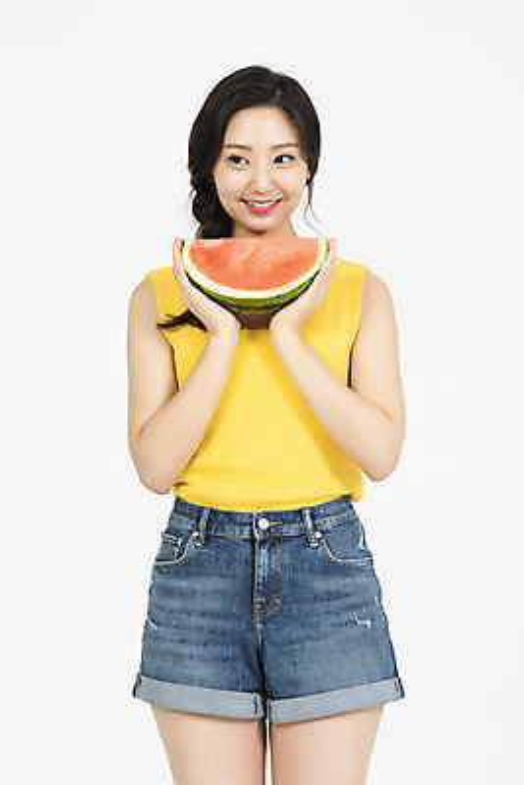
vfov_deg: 13.2
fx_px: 3381
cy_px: 392
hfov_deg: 8.9
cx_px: 262
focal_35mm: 155
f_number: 13
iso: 100
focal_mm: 155
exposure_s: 1/125
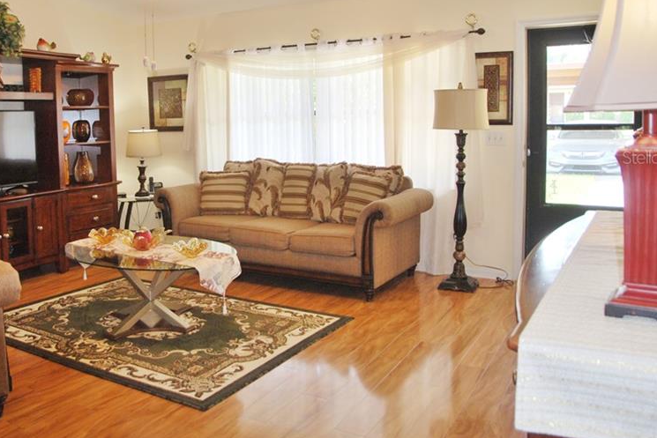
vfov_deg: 39.6
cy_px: 157
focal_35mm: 33
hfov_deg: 56.6
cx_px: 250
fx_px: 602
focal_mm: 16
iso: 200
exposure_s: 1/60
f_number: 3.5
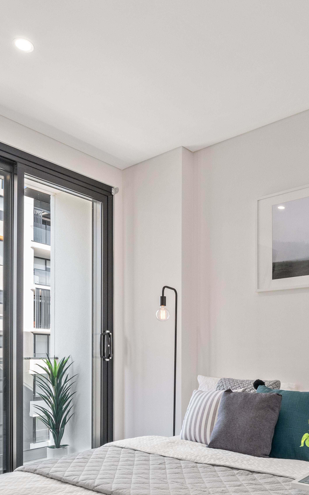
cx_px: 206
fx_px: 418
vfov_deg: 59.0
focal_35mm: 31
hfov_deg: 40.1
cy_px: 351
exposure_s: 1/15
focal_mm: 13
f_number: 9
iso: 500
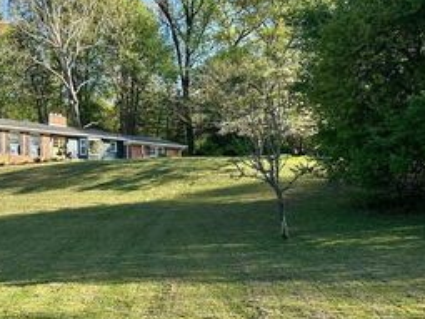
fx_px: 577
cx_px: 60
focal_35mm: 47
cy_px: 165
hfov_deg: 38.3
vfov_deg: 30.9
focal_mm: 6.86
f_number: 1.78
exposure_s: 1/1304
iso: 80
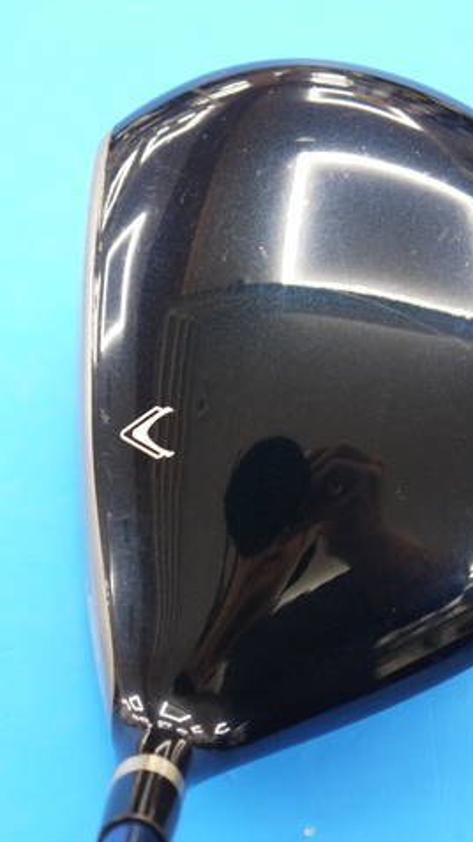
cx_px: 240
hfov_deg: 15.9
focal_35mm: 76
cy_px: 422
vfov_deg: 27.9
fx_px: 1696
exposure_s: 1/60
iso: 800
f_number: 4.7
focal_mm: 26
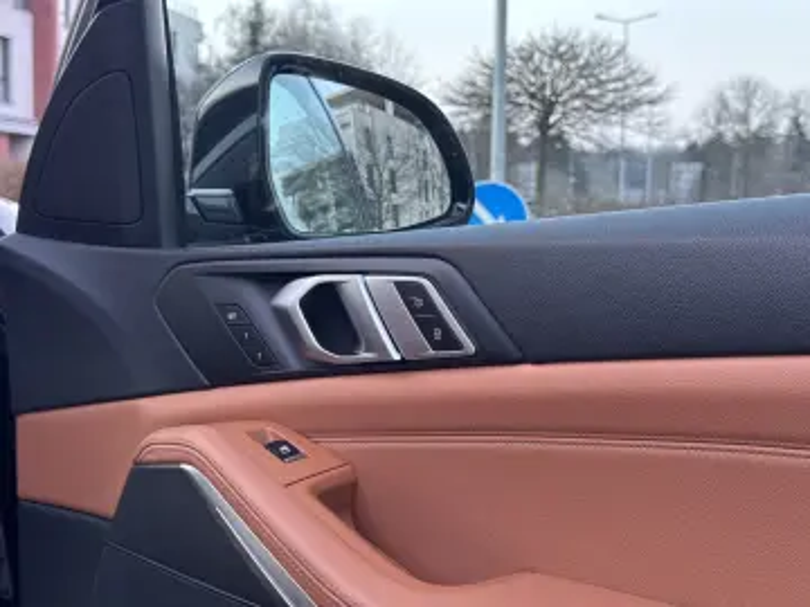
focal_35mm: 48
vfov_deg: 30.3
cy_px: 304
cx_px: 405
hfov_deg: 39.7
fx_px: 1123
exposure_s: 1/60
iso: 250
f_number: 1.78
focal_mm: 6.76
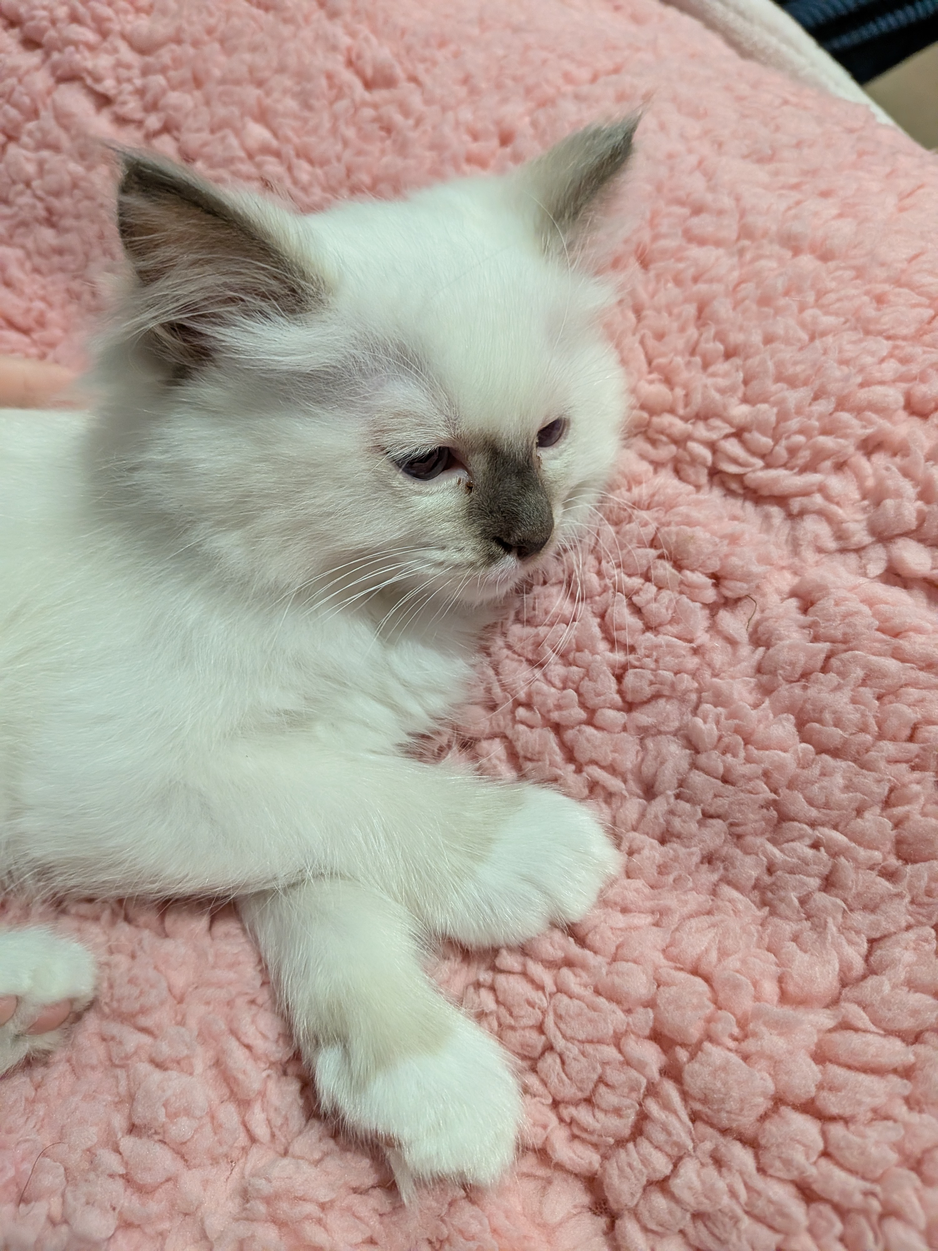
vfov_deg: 71.6
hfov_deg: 56.8
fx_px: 867
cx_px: 469
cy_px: 626
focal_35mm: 24
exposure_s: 1/100
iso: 1004
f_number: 1.7
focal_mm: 4.53
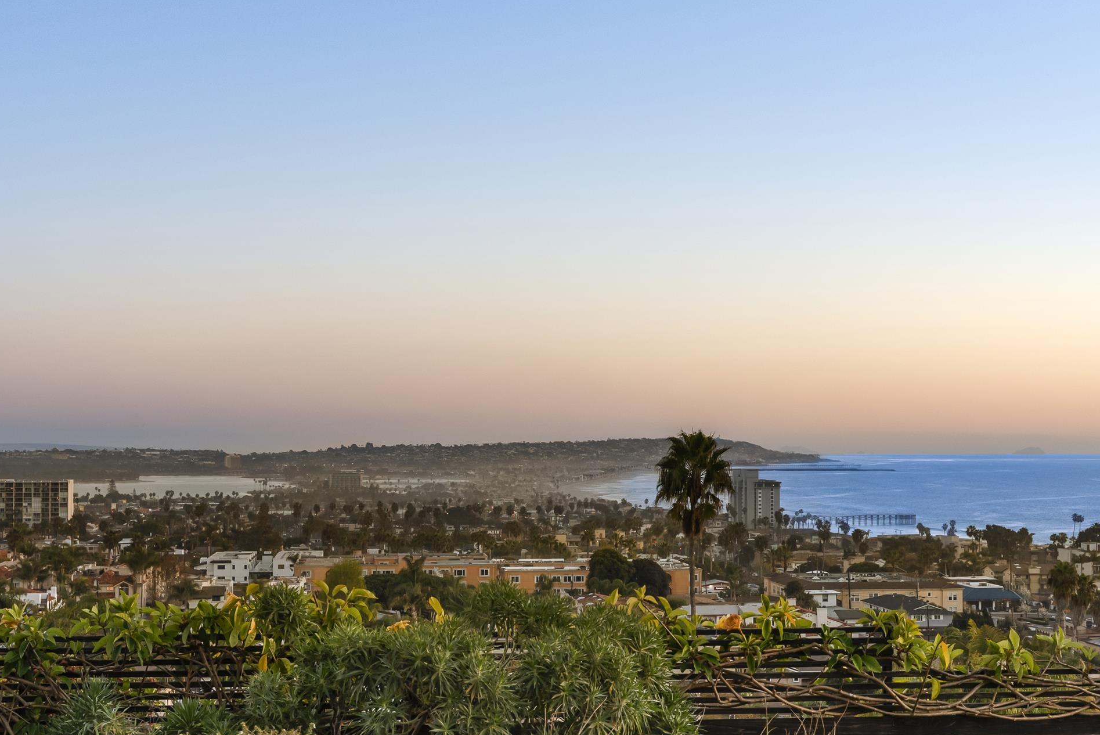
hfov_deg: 32.3
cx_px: 590
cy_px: 396
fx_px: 1896
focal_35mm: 62
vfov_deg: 21.9
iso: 500
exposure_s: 1/30
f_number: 8
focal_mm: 47
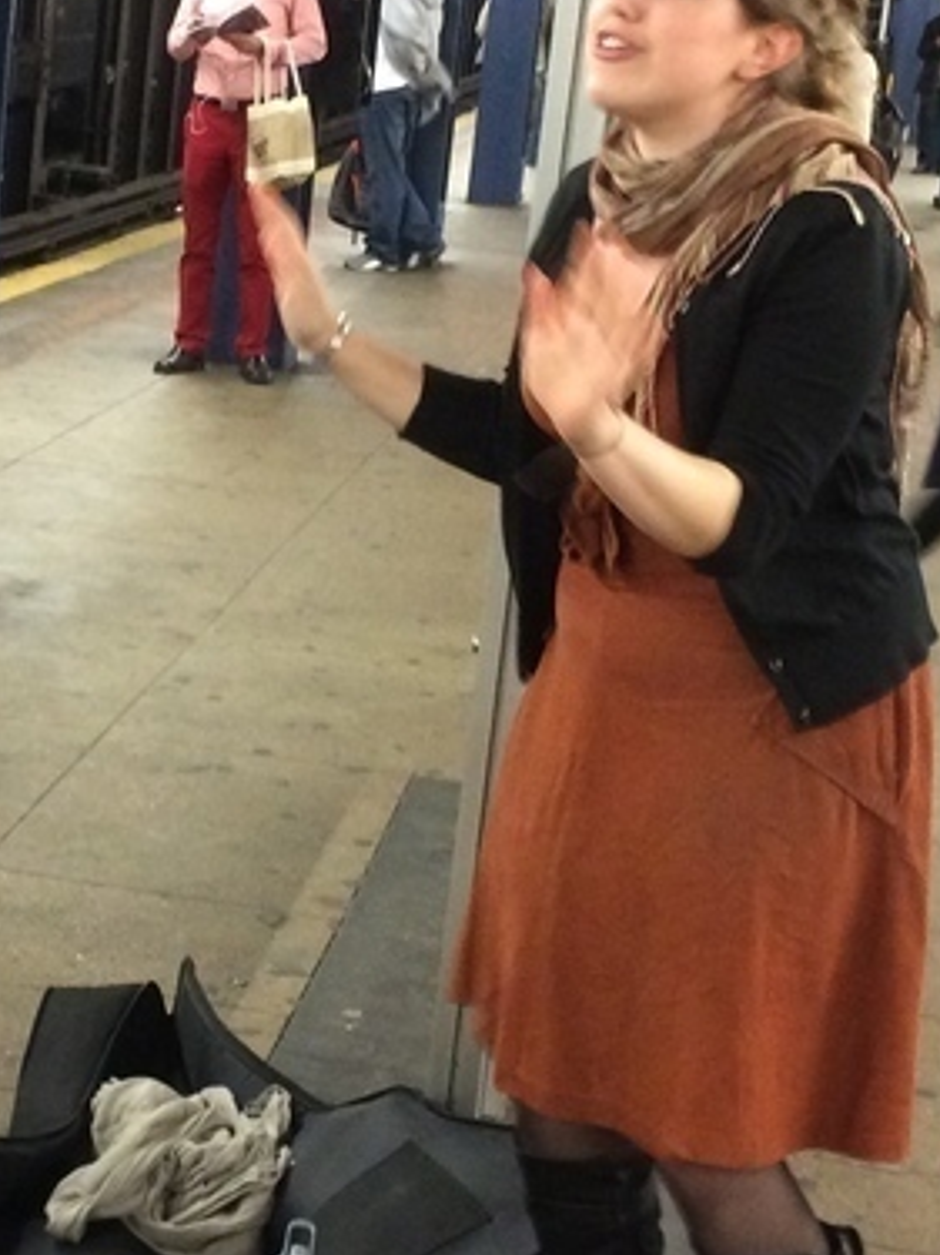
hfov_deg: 17.8
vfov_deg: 23.8
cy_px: 539
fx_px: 2971
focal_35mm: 82
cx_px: 154
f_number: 2.2
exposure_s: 1/15
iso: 320
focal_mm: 4.12
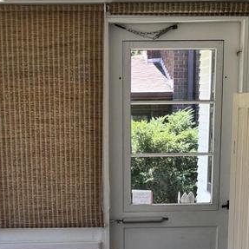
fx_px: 667
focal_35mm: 82
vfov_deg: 20.4
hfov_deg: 21.1
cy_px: 254
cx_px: 112
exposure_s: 1/196
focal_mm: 5.96
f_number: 1.6
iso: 40
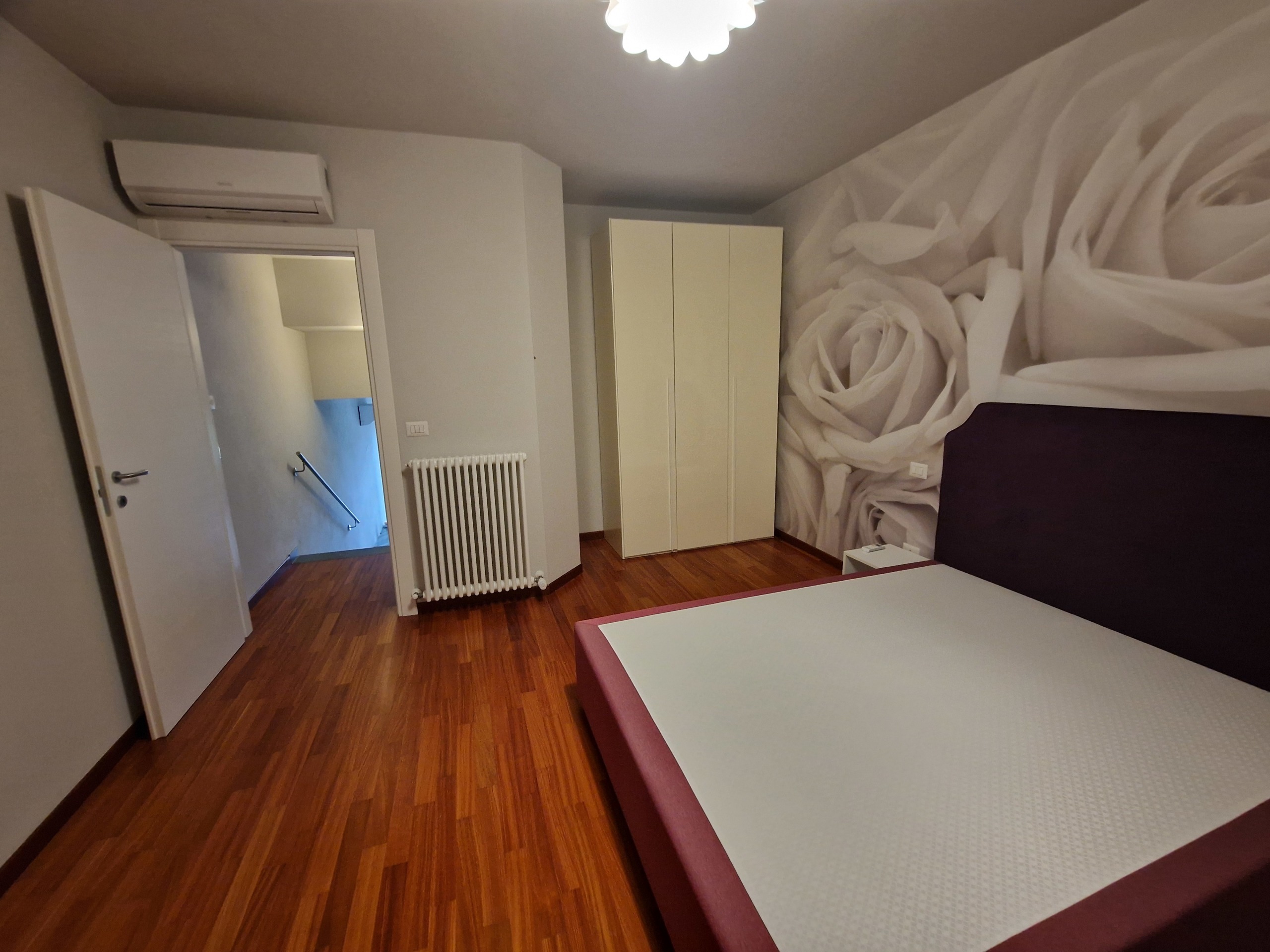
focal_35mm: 13
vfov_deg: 89.9
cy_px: 476
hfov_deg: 106.2
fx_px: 477
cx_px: 635
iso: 640
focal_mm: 2.2
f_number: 2.2
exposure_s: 1/25
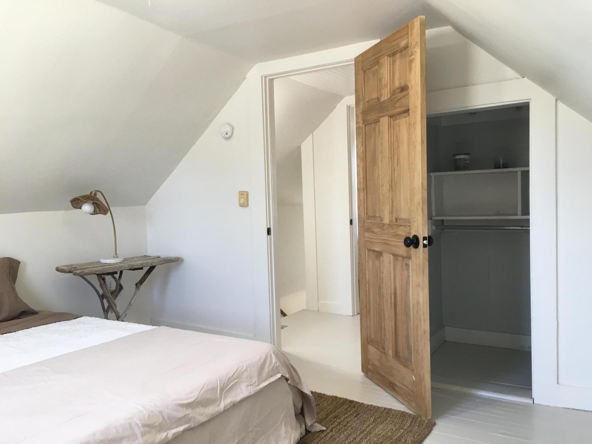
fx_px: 496
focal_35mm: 29
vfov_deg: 48.2
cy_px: 222
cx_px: 296
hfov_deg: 61.7
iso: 64
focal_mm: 4.15
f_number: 2.2
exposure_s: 1/30
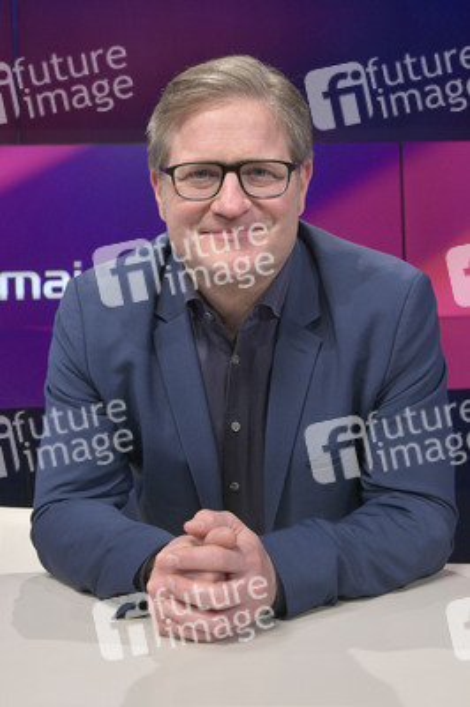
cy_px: 354
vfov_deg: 43.6
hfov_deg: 29.8
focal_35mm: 45
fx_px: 883
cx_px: 235
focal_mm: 45
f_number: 7.1
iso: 2000
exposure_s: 1/200
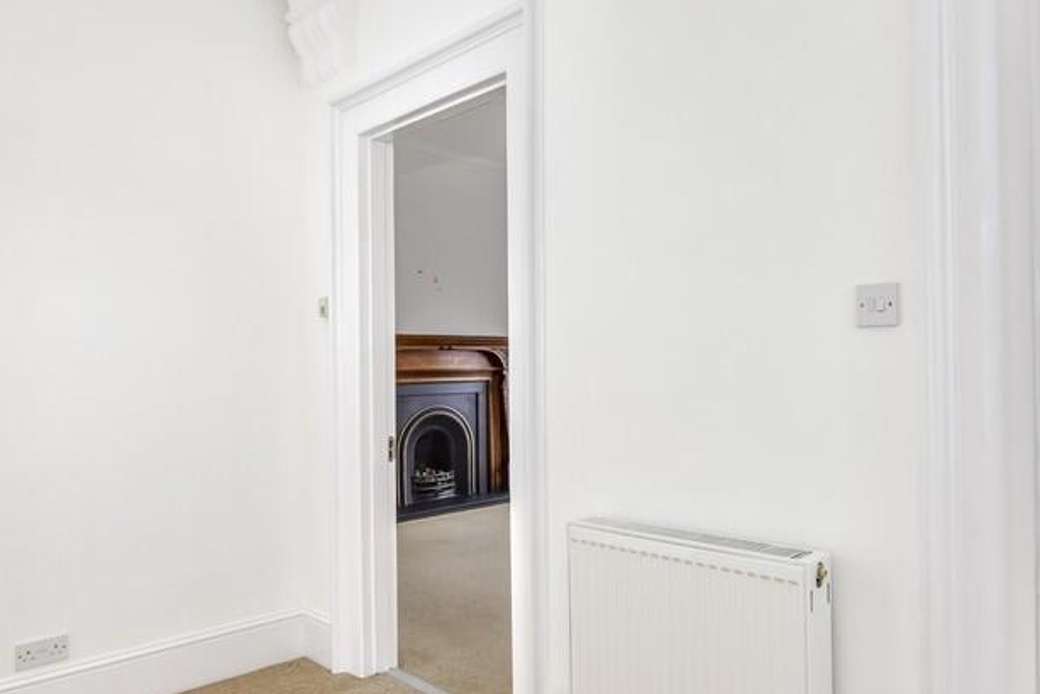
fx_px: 723
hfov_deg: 70.7
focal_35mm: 25
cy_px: 360
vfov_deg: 51.3
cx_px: 625
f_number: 8
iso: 640
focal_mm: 10
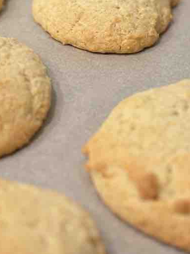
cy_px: 14
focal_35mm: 104
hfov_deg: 14.2
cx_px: 121
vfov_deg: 18.5
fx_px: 761
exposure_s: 1/50
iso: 125
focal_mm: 5.96
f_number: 1.6
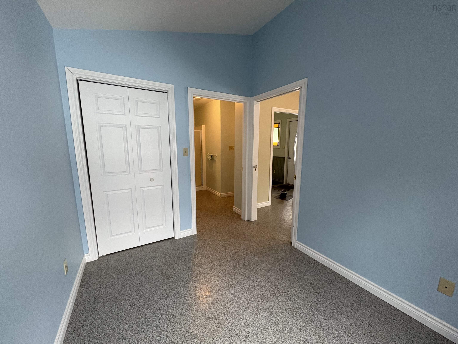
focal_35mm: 14
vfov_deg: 85.7
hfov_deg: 102.1
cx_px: 229
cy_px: 172
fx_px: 185
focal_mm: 2.22
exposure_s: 1/60
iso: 250
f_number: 2.2
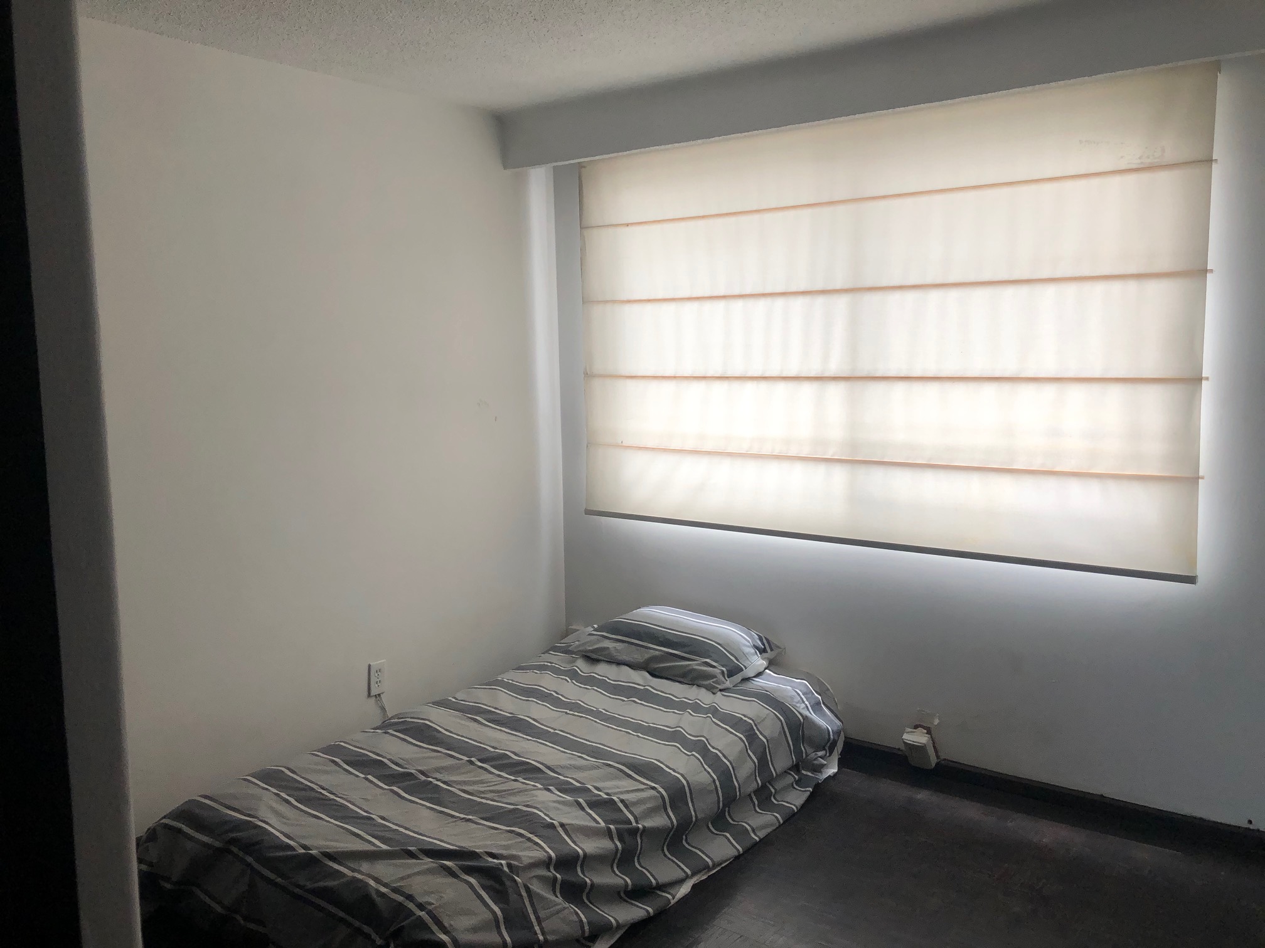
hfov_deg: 63.4
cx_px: 632
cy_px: 474
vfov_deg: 49.7
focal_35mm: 28
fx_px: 1023
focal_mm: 3.99
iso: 50
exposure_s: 1/120
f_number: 1.8
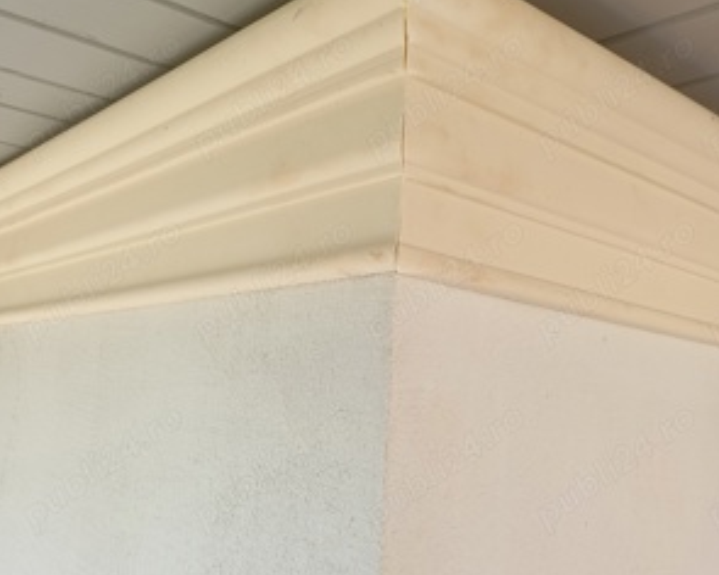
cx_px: 358
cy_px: 319
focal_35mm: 37
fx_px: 787
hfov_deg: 49.1
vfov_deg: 40.1
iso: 106
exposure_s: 1/163
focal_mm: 4.27
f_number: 1.8
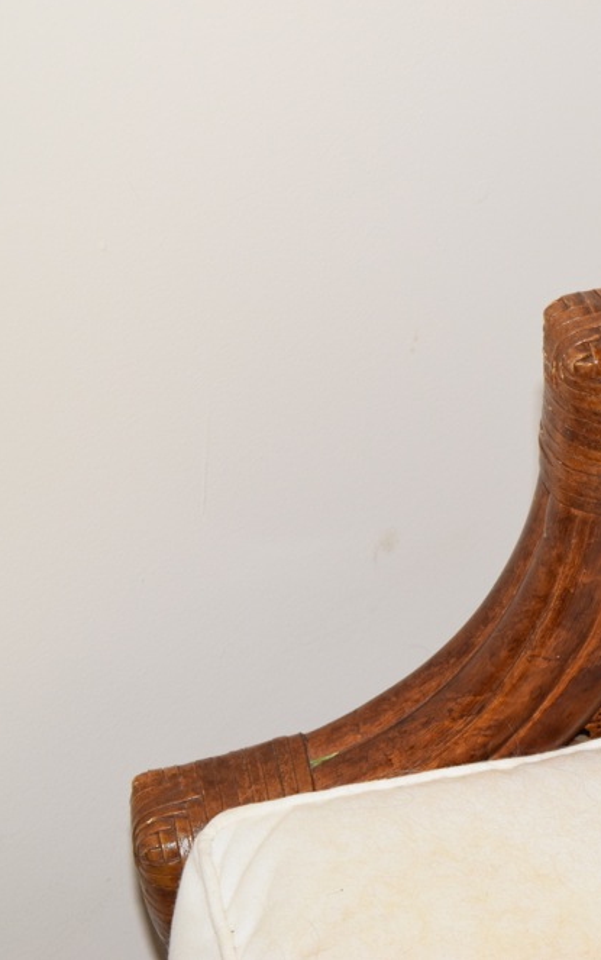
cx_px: 673
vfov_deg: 16.5
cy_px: 479
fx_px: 3319
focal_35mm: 127
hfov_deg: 10.2
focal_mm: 55
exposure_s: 1/60
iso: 1000
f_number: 5.6
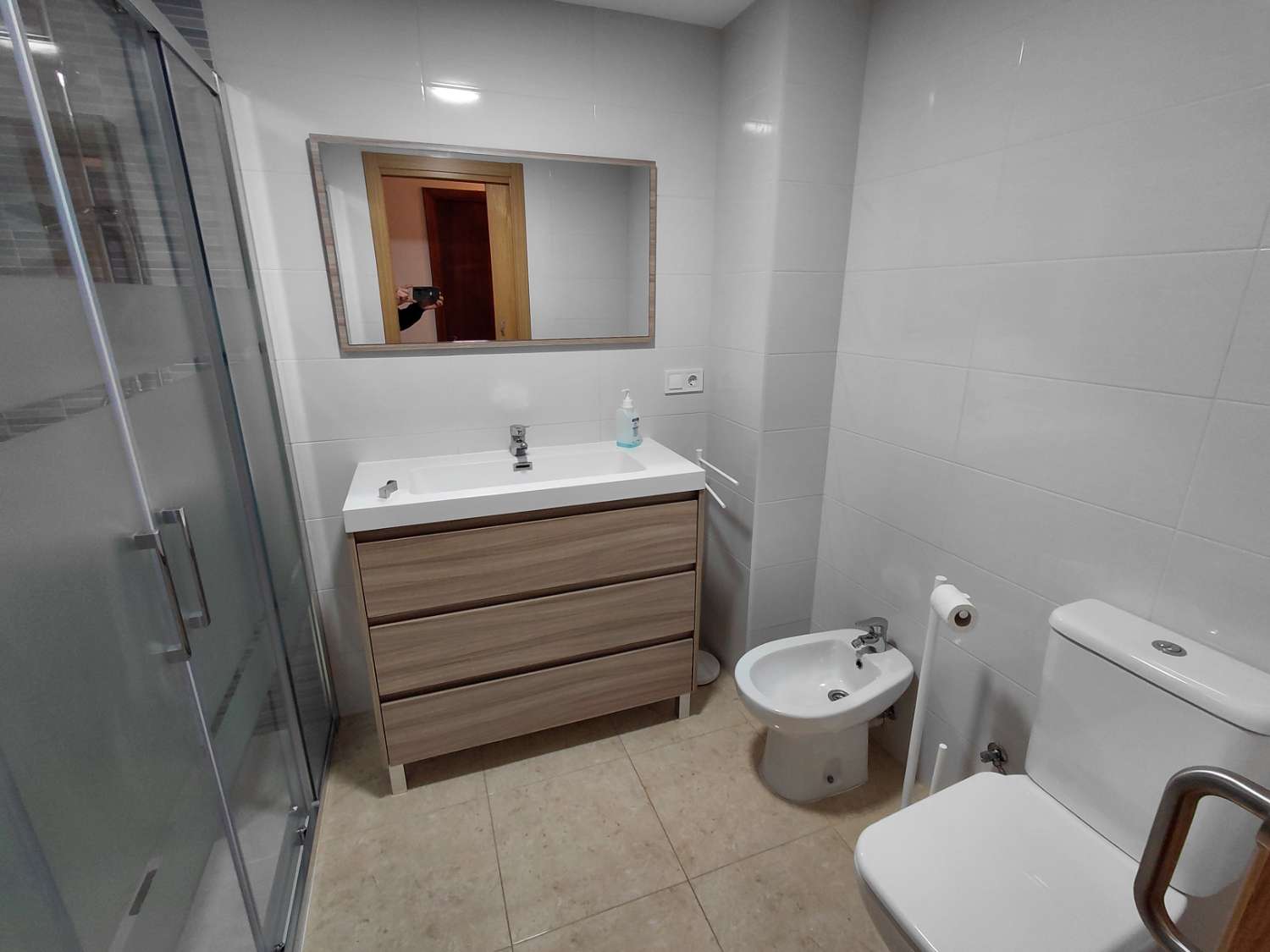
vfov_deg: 78.1
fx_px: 587
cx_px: 635
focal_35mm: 16
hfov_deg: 94.5
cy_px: 476
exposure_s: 1/50
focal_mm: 1.64
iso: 125
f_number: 2.2
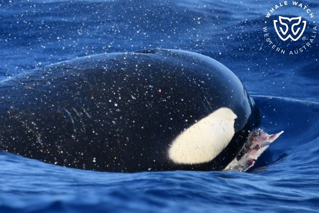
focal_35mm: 600
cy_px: 106
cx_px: 160
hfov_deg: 3.4
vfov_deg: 2.3
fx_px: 5315
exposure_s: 1/8000
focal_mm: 600
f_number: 6.3
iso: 1600
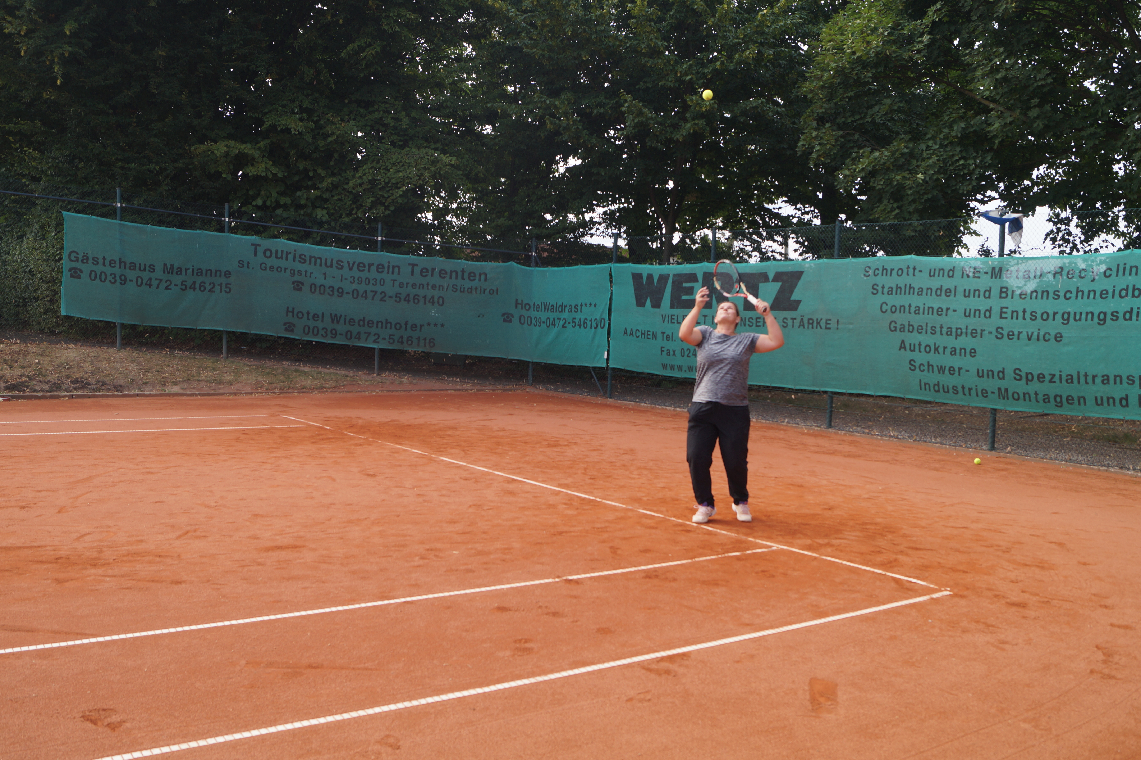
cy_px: 380
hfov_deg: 57.2
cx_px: 570
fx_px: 1045
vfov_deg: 39.9
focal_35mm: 33
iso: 100
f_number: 5.6
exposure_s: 1/100
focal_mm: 22
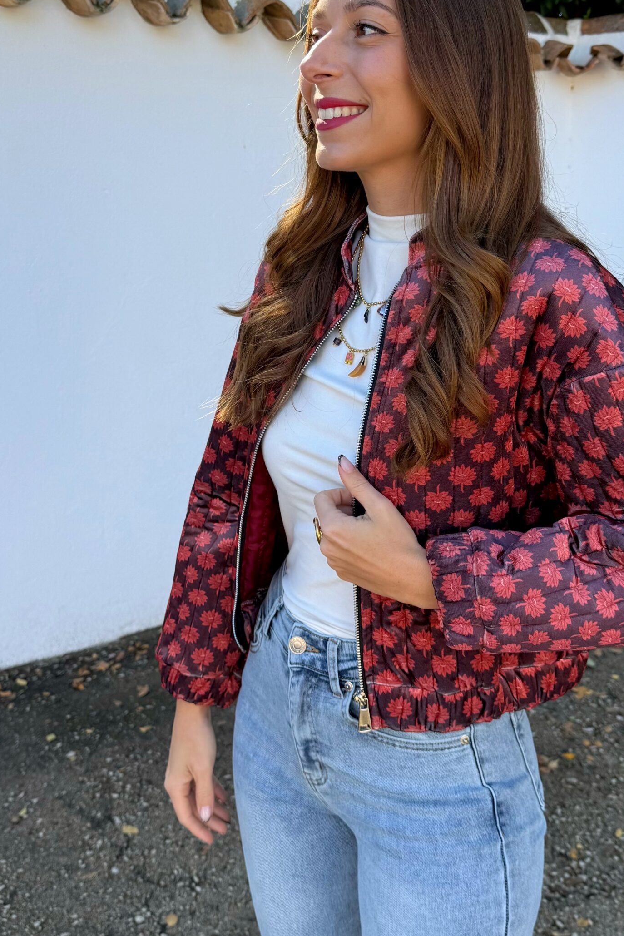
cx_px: 418
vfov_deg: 60.2
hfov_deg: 41.7
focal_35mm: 31
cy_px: 441
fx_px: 806
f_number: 1.78
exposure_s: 1/654
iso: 80
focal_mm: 6.76
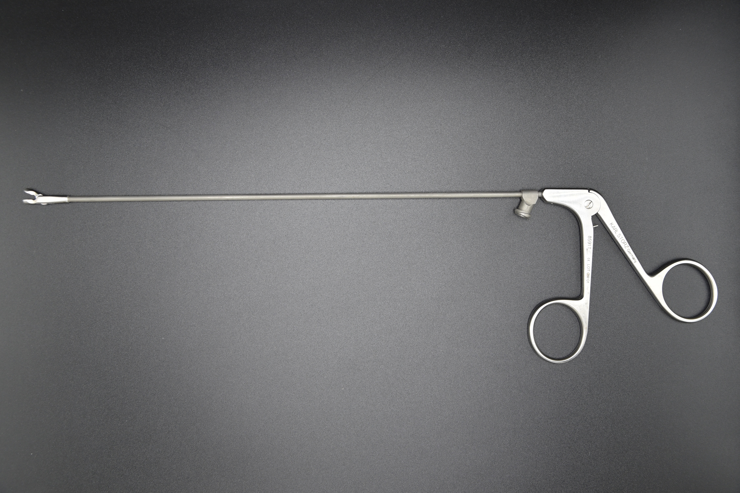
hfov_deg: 44.5
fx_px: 904
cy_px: 246
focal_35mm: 44
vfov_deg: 30.5
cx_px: 370
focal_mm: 44
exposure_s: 1/125
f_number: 5.6
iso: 400
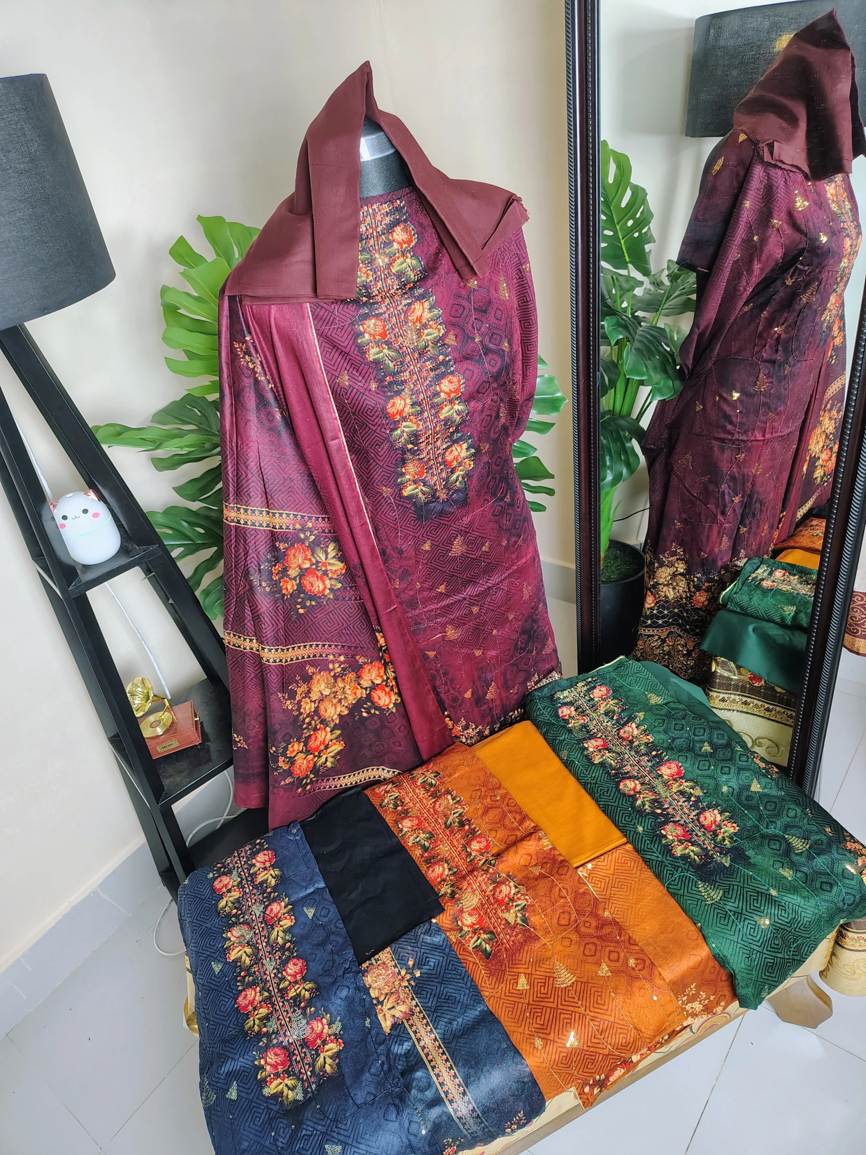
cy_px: 578
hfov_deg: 56.8
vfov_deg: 71.6
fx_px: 801
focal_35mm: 24
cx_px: 433
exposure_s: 1/50
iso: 844
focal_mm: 5.56
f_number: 1.8
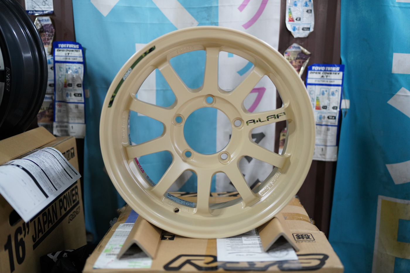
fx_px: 399
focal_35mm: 35
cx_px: 205
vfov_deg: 37.9
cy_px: 136
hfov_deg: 54.4
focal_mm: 35
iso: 1600
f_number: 1.4
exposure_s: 1/500
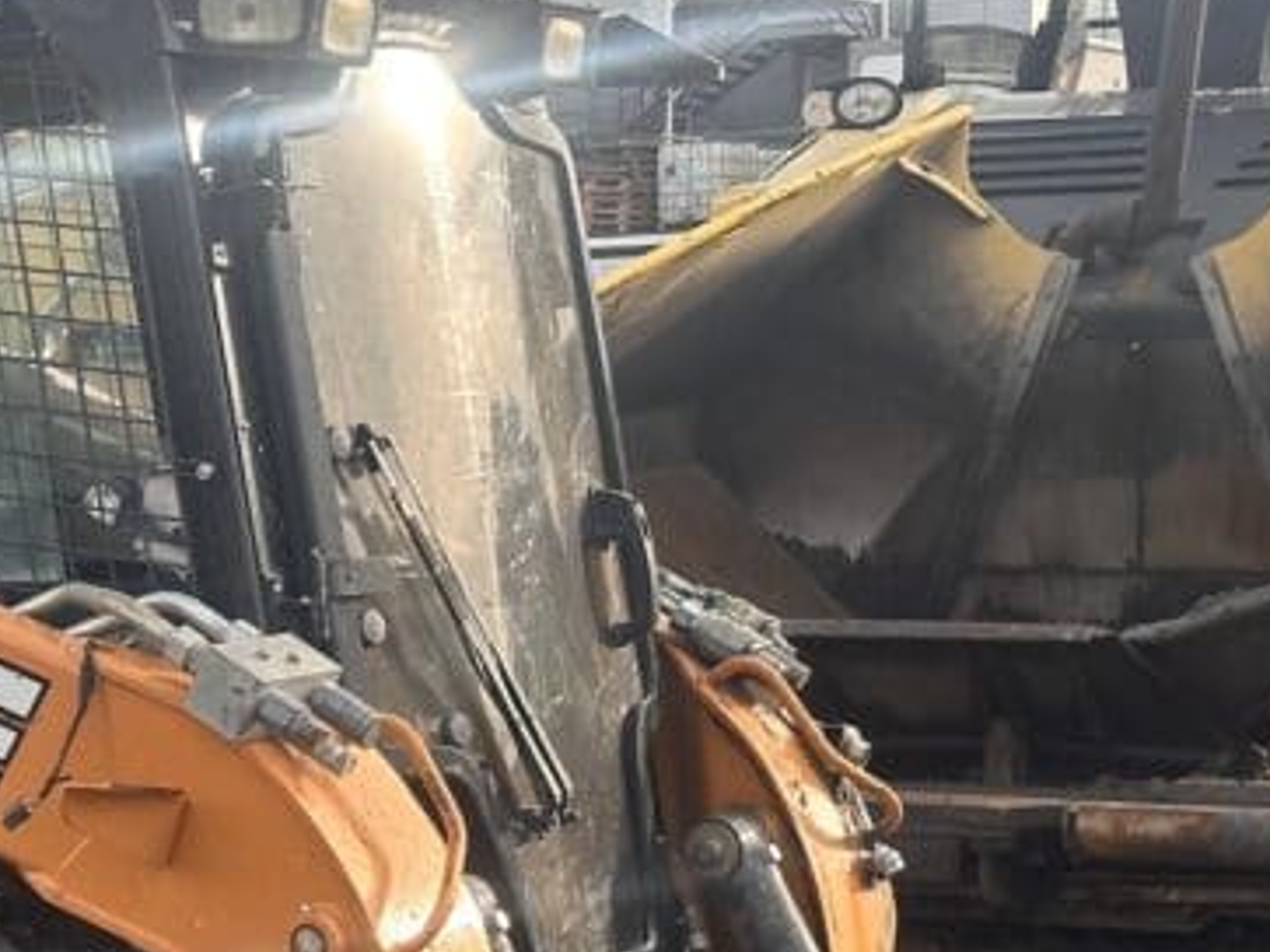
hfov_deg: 16.4
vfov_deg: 12.3
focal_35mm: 119
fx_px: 4364
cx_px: 150
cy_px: 989
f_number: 1.78
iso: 64
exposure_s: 1/773
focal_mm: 6.86
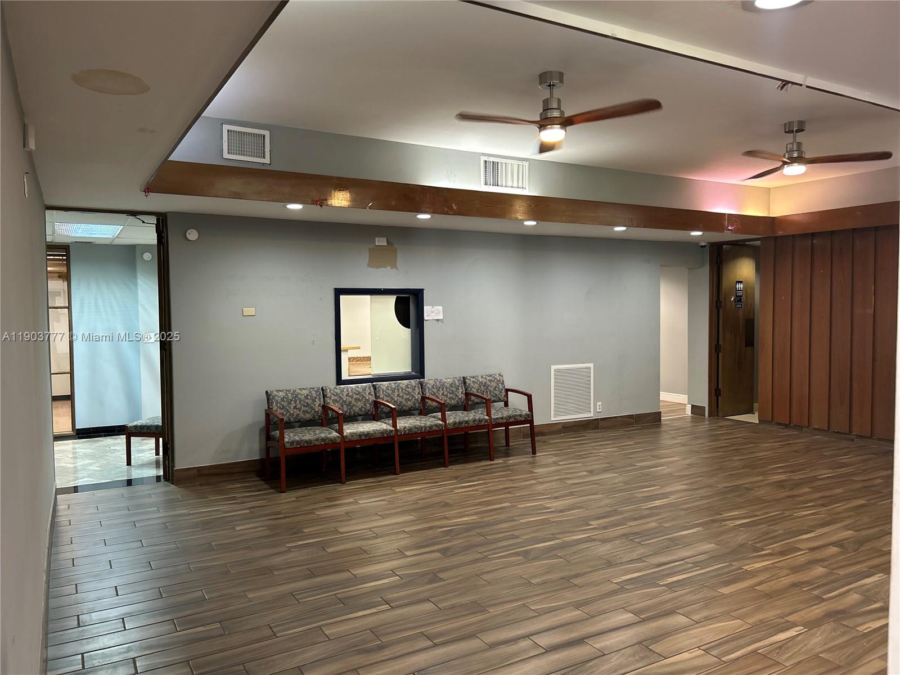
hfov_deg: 67.3
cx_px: 450
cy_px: 338
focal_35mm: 26
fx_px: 676
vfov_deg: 53.1
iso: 160
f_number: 1.5
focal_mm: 5.7
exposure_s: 1/60
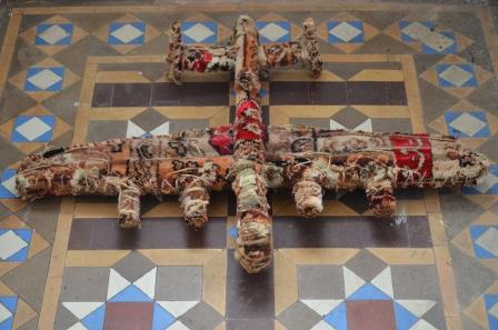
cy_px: 165
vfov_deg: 18.1
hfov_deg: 27.0
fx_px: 1036
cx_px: 249
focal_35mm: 75
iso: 900
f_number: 5
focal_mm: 50
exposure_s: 1/30
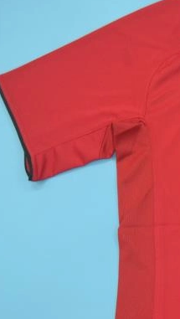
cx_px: 296
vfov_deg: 23.7
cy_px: 229
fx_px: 753
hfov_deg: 12.7
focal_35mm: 89
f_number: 3.8
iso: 200
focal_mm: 20
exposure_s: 1/125
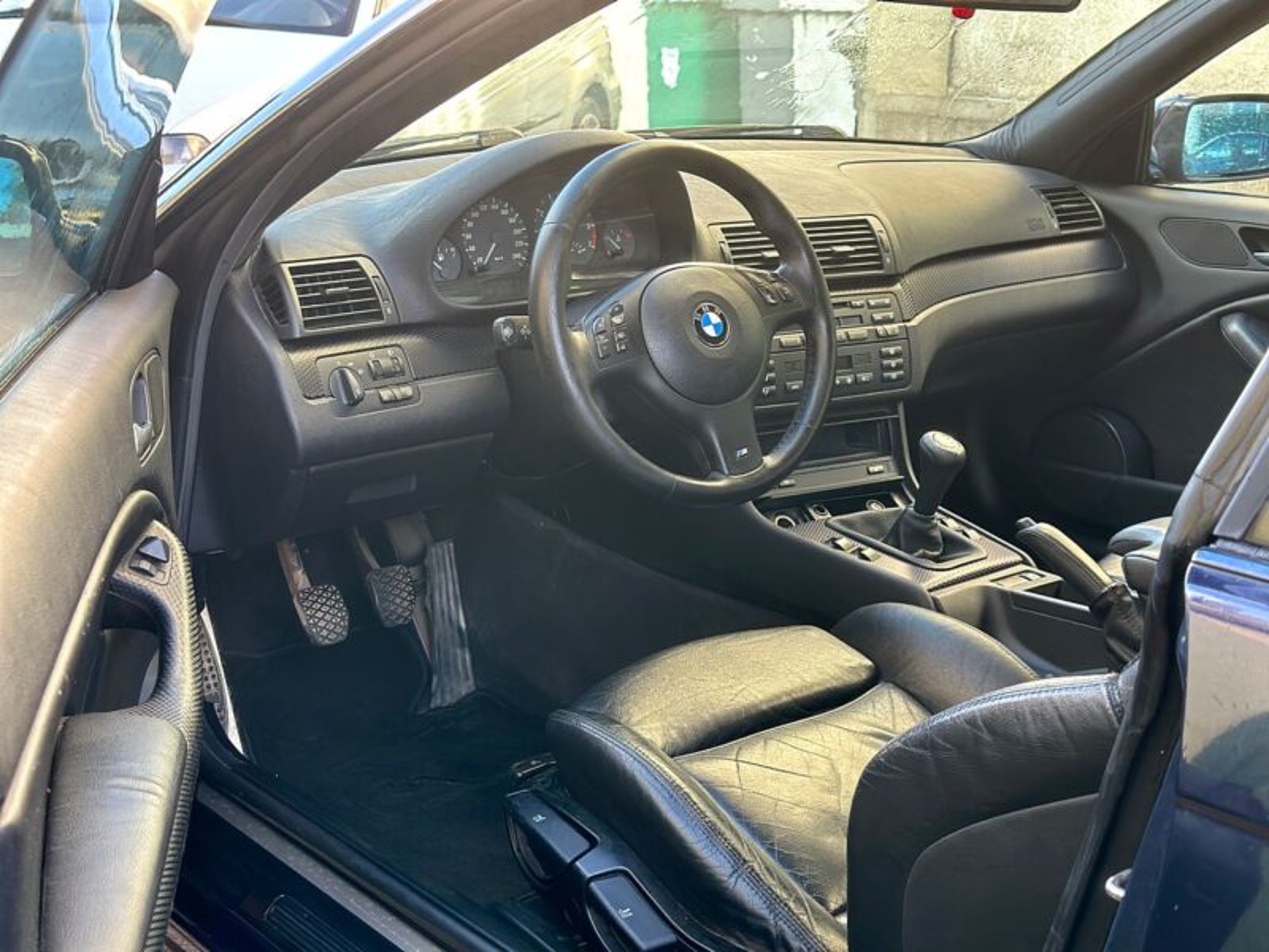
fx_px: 1760
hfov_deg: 39.7
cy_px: 476
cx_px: 634
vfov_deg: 30.3
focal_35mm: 48
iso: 80
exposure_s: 1/115
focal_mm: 6.86
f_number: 1.78
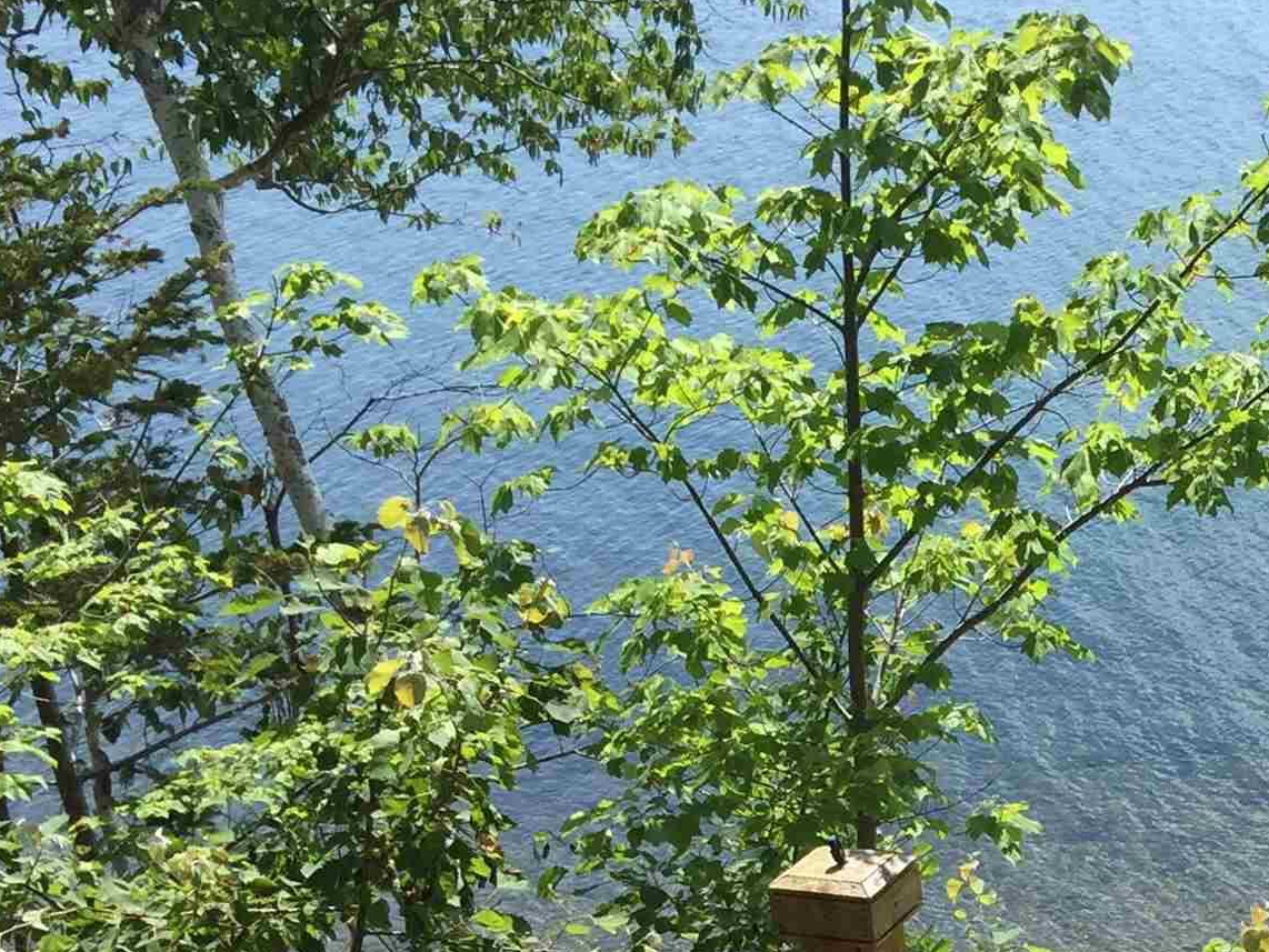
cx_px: 1606
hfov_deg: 22.6
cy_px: 1205
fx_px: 2860
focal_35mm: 78
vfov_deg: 17.8
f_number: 2.2
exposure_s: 1/1163
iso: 32
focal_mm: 4.15
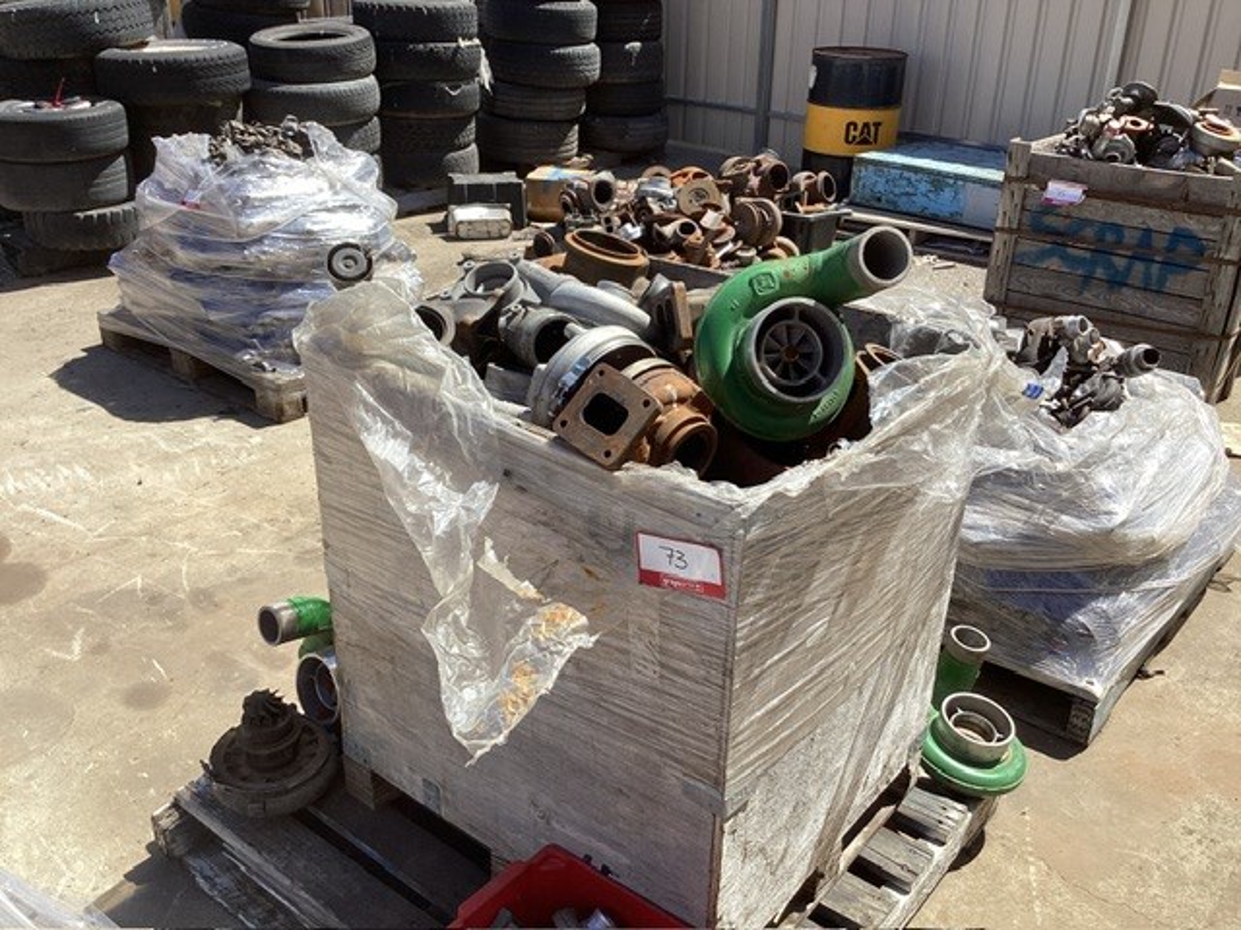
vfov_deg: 45.4
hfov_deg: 58.4
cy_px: 465
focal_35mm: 31
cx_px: 620
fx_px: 1111
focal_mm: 3.3
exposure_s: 1/1018
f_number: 2.4
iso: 25
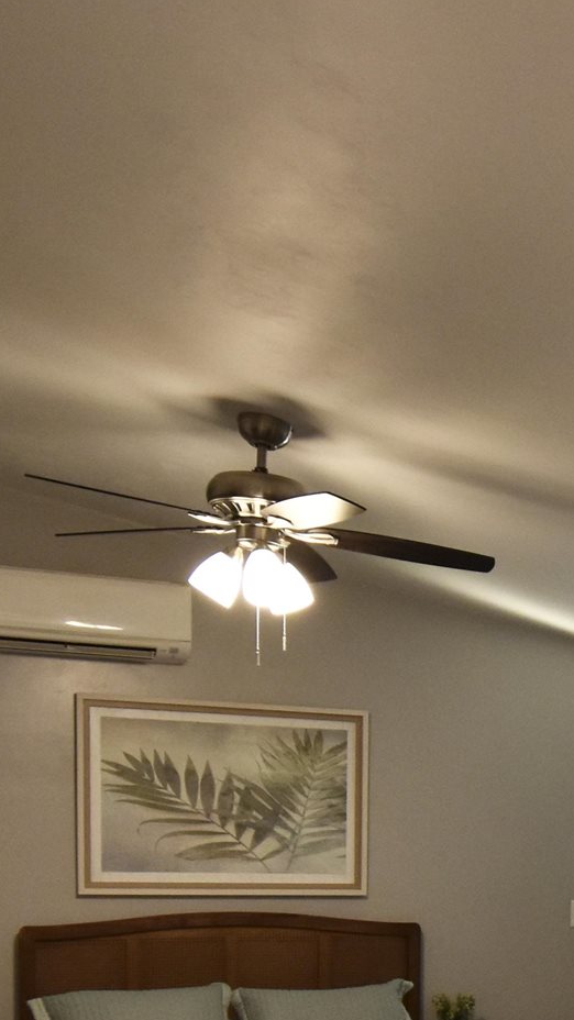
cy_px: 975
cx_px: 660
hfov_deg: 21.6
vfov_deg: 36.6
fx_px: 1407
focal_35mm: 52
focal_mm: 10
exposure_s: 1/60
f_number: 4.5
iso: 720
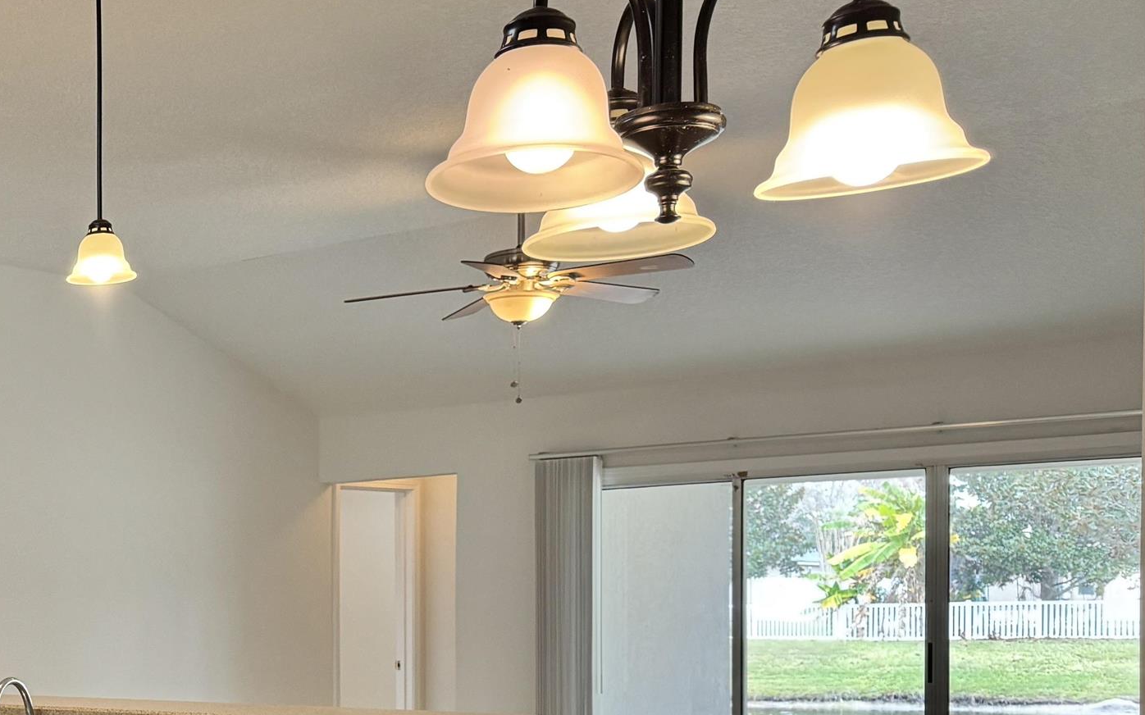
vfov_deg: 22.5
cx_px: -61
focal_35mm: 56
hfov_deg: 32.6
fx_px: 1747
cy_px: 663
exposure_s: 1/120
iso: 200
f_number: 1.78
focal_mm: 6.76
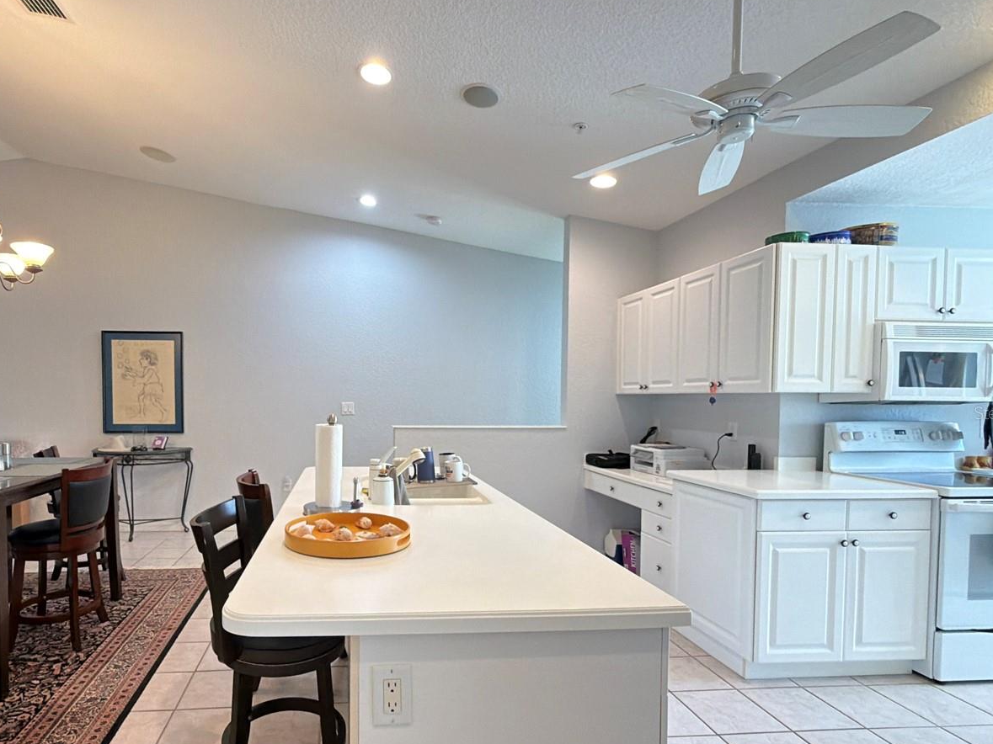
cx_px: 380
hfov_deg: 83.2
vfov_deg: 68.5
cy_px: 412
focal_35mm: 19
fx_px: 545
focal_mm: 2.22
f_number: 2.2
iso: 640
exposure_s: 1/60
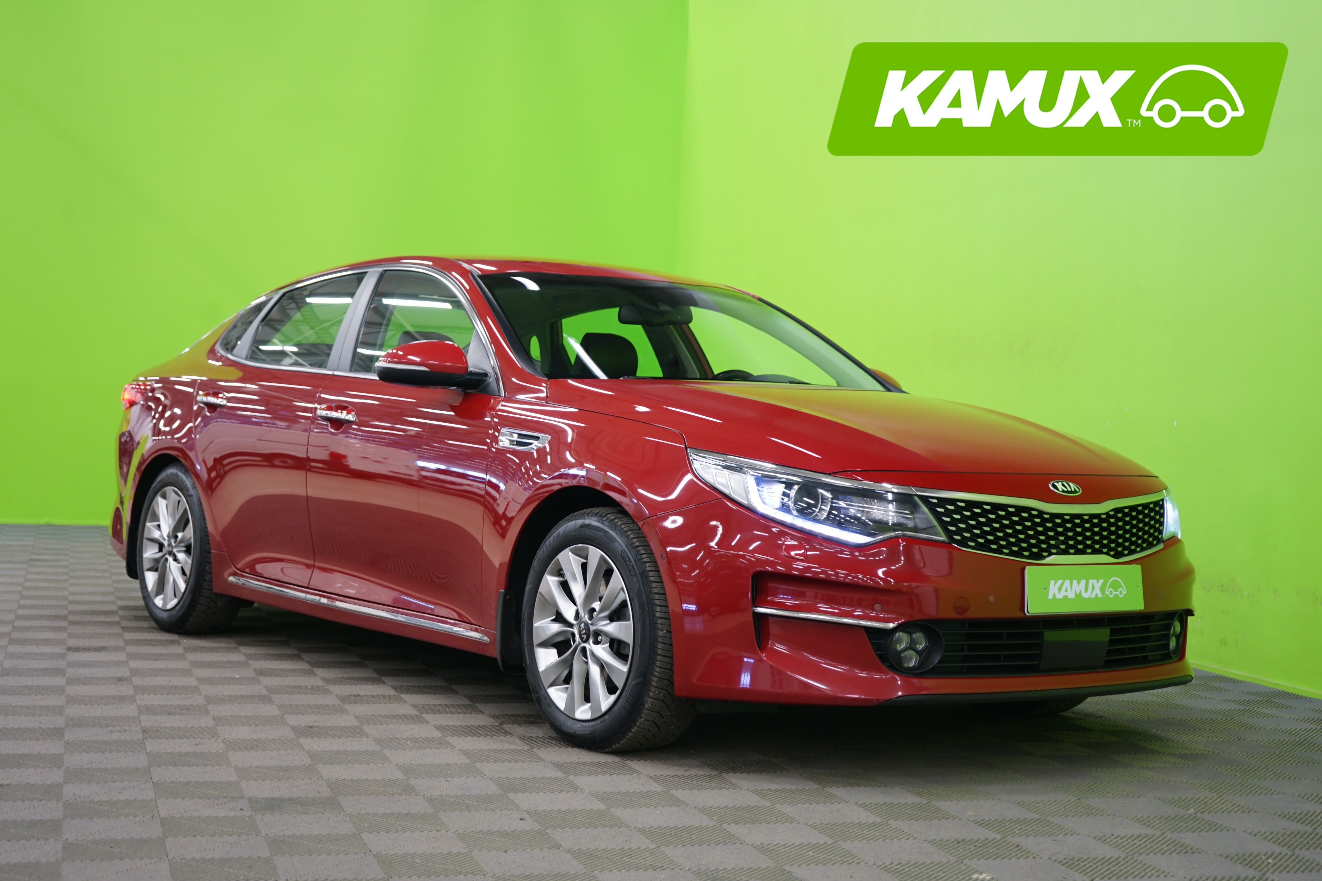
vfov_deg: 26.0
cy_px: 440
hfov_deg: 38.2
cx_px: 661
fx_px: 1909
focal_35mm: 52
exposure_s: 1/6
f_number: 4.5
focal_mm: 52
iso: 400
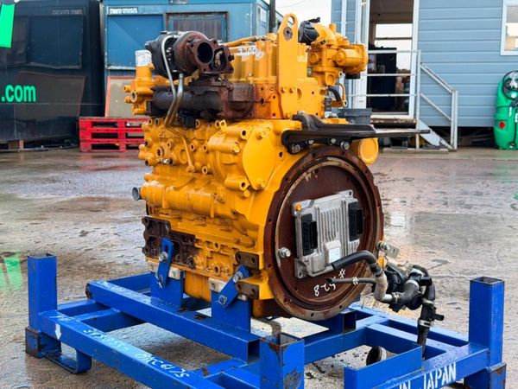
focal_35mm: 48
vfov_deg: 30.3
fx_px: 718
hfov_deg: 39.7
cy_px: 194
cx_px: 259
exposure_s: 1/223
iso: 64
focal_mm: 6.76
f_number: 1.78
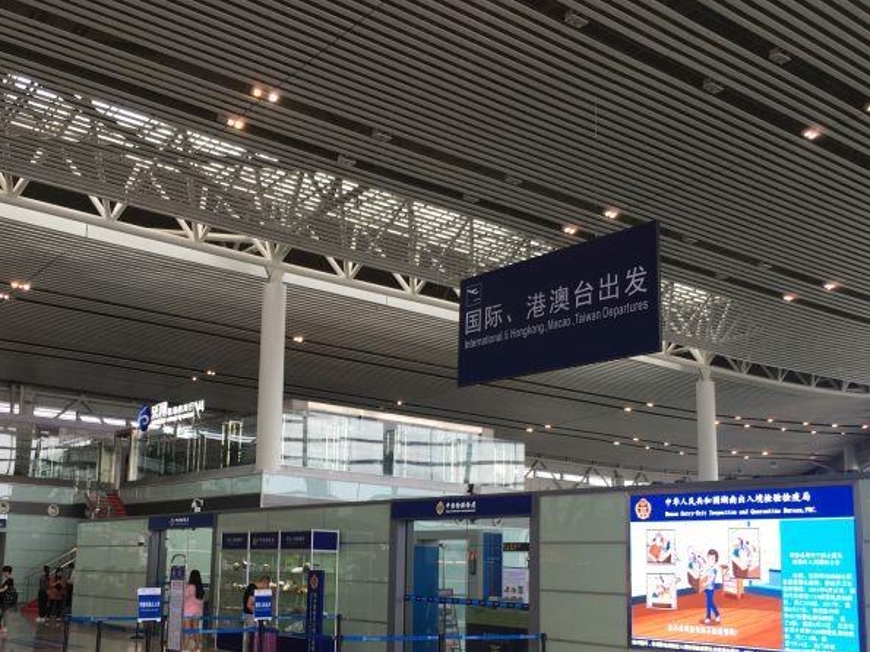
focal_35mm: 39
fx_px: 980
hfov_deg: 47.5
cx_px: 329
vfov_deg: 36.6
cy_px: 415
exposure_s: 1/50
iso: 25
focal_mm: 4.15
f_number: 2.2
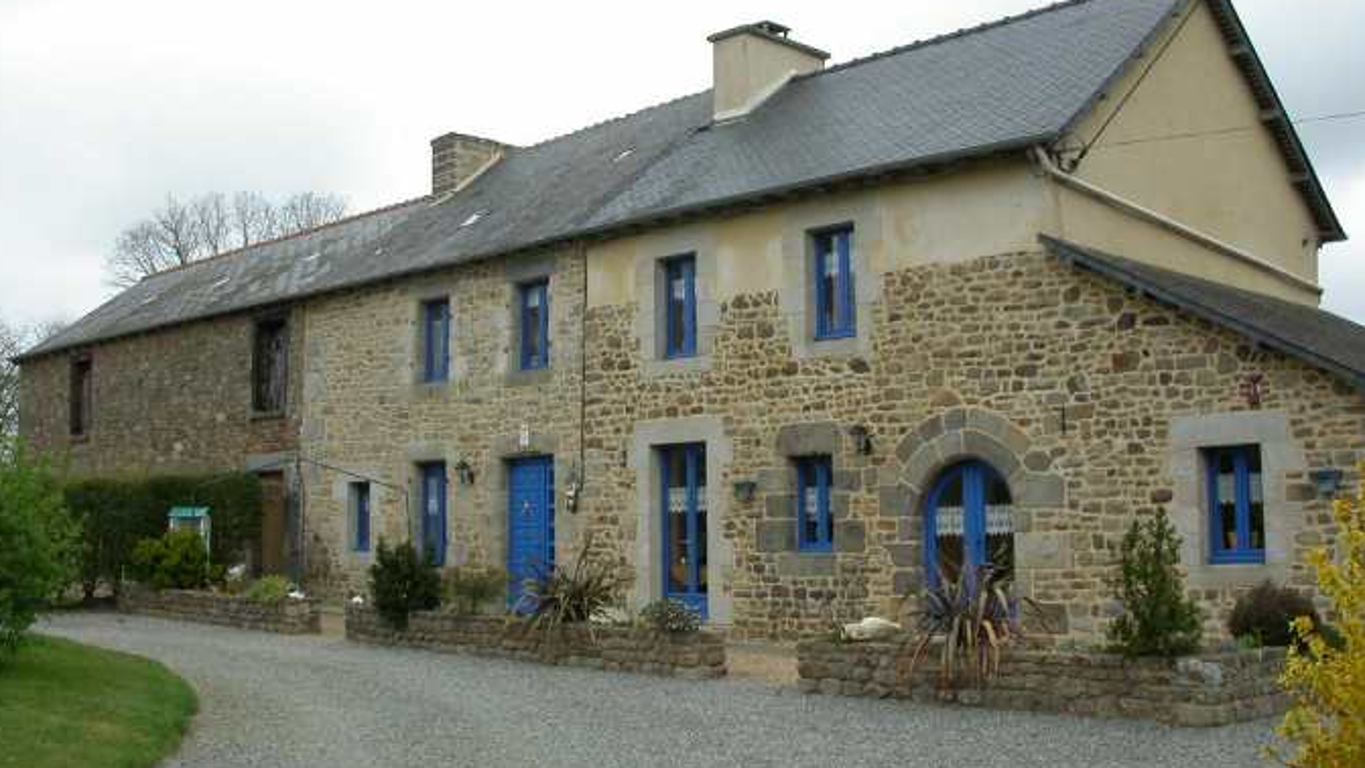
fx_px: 1520
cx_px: 678
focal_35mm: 42
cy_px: 337
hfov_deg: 48.4
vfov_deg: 28.3
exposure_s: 1/188
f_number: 6
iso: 100
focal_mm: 7.85
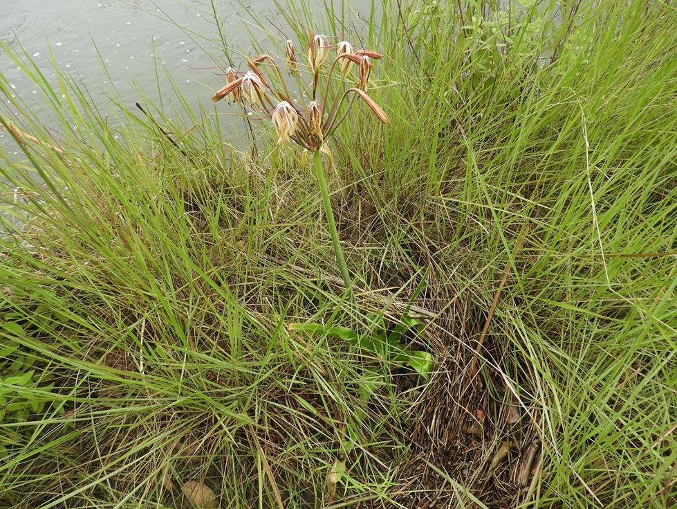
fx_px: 470
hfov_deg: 71.6
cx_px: 338
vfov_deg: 56.8
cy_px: 254
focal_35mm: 24
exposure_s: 1/320
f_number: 3.3
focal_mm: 4.3
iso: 100
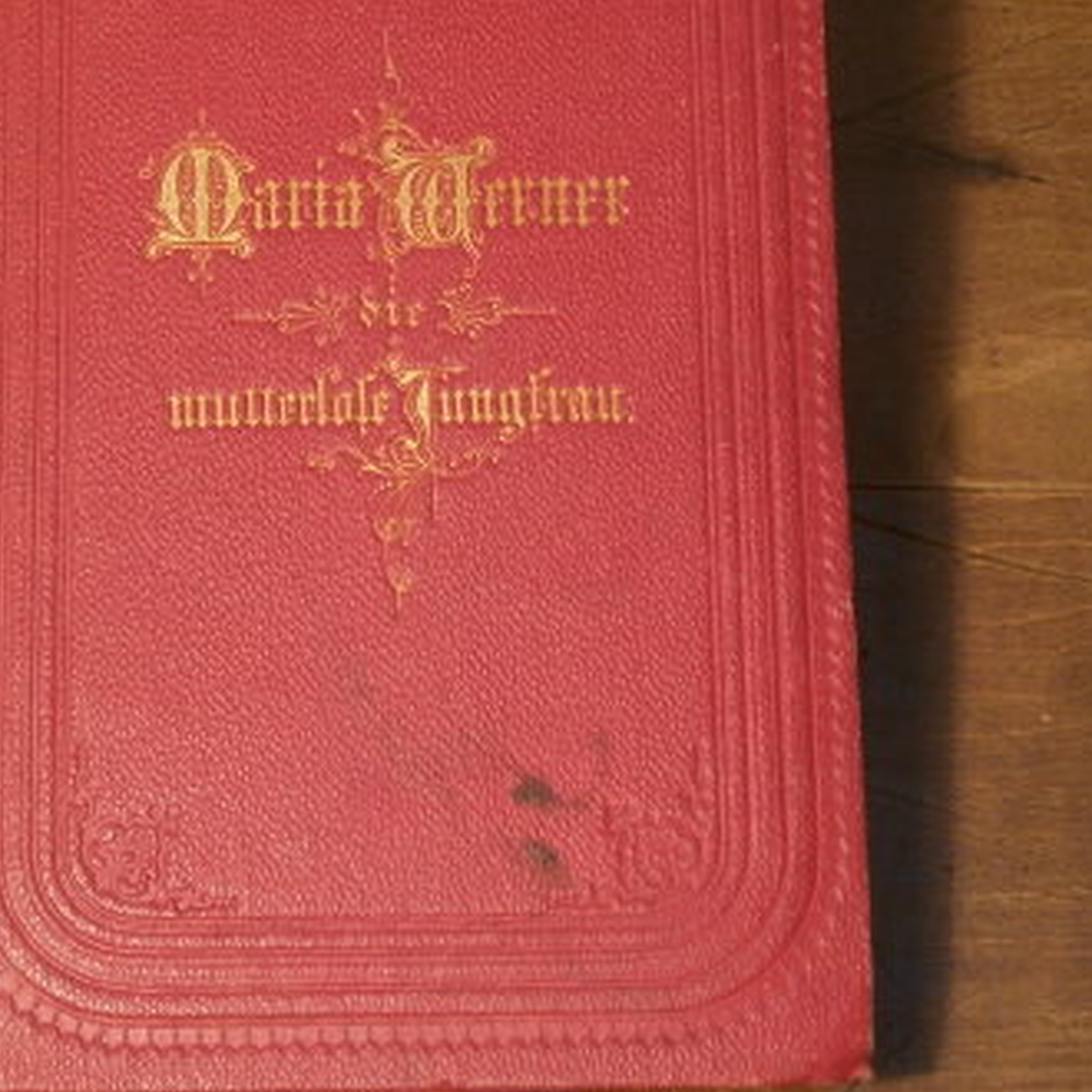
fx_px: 3855
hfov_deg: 16.1
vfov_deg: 16.1
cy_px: 334
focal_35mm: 108
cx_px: 367
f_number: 4.6
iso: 125
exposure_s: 1/5
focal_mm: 11.1
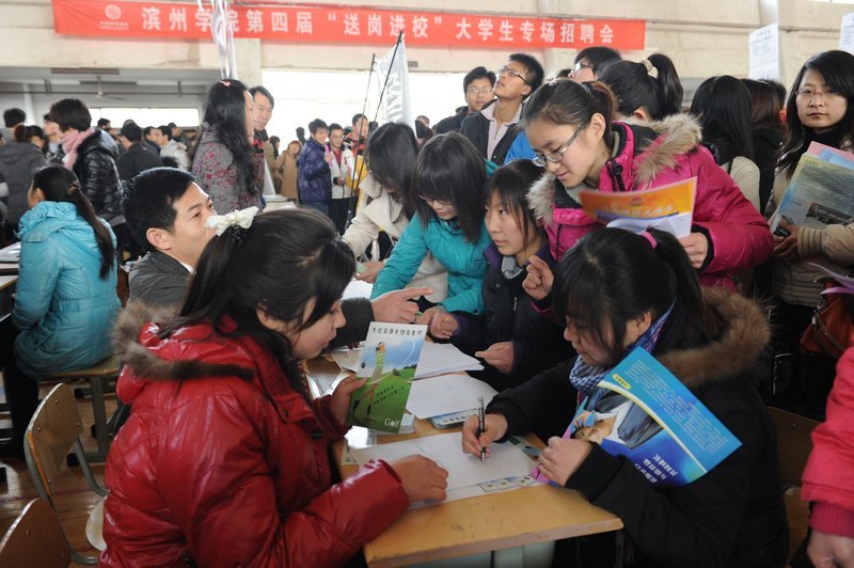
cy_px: 284
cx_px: 427
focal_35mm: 29
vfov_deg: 44.9
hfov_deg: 63.7
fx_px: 687
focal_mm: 29
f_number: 4.5
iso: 1600
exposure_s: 1/80
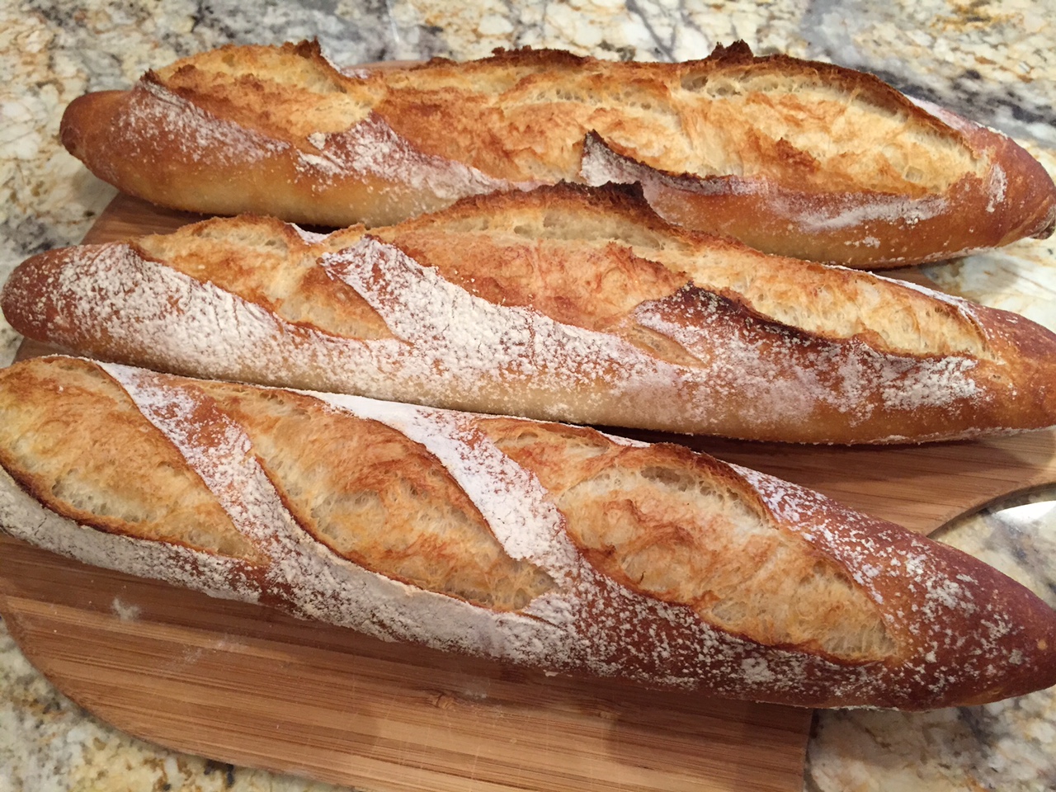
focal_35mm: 29
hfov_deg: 61.7
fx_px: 885
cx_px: 528
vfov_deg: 48.2
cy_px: 396
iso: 160
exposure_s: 1/33
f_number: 2.2
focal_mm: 4.15
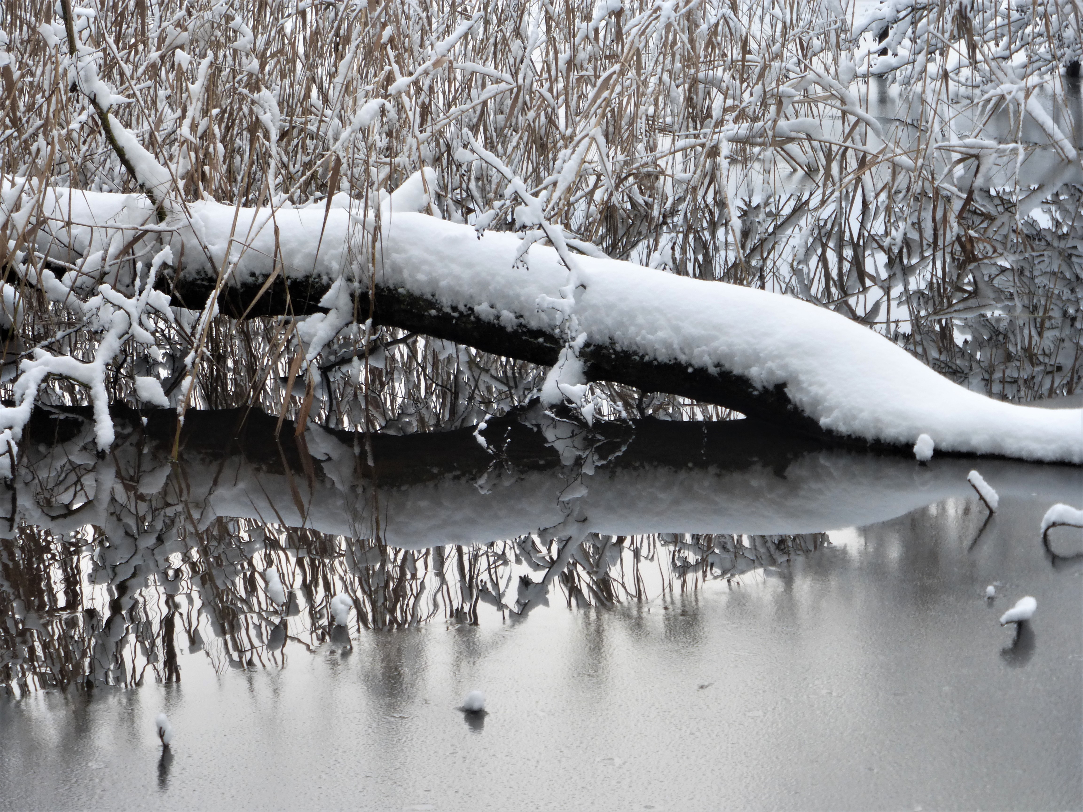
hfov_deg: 17.1
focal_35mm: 115
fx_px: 3598
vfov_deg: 12.9
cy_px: 406
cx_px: 542
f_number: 5.3
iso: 125
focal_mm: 20.6
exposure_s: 1/80
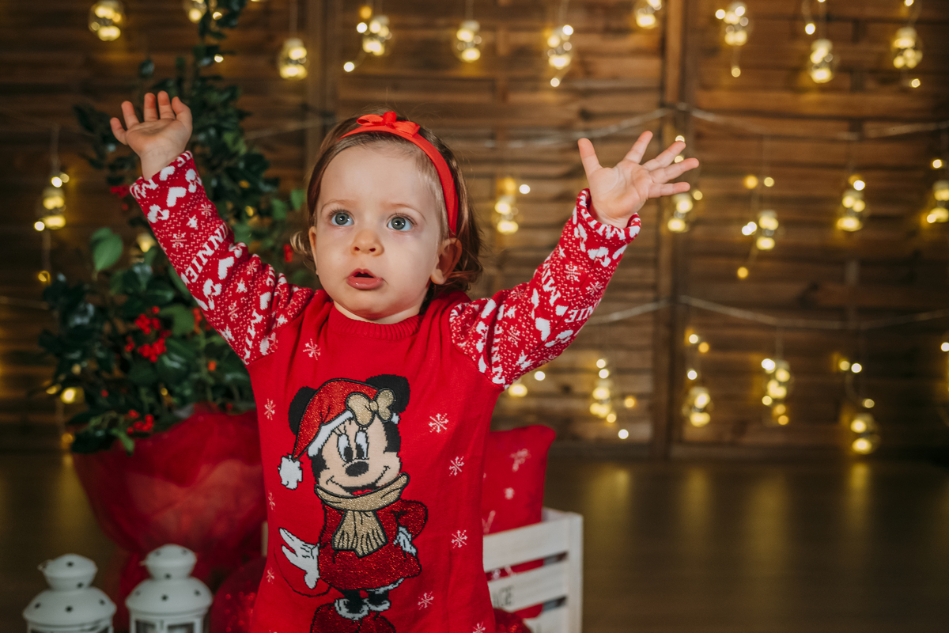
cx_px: 474
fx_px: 1397
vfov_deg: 25.5
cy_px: 316
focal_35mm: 53
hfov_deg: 37.5
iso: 1600
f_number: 3.6
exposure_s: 1/125
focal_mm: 35
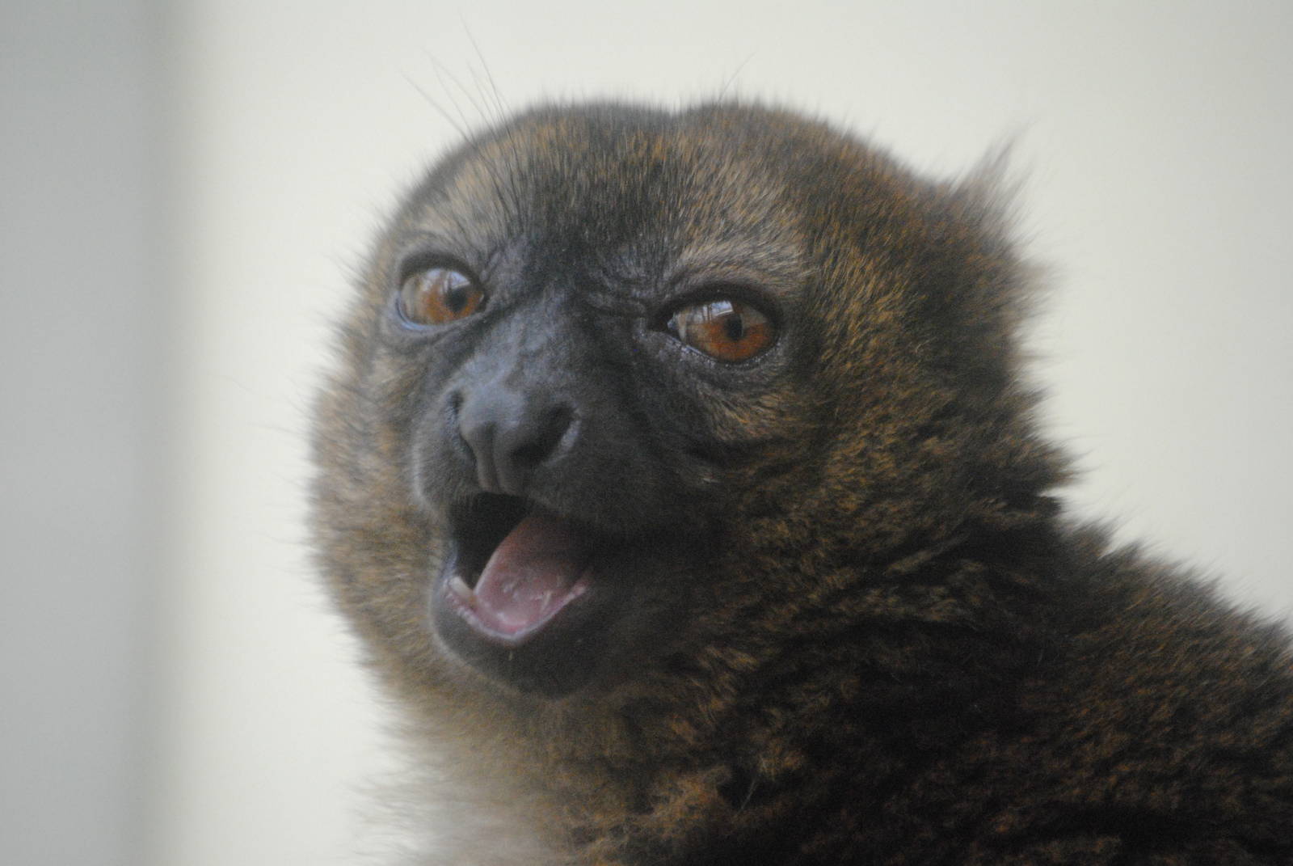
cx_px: 646
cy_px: 433
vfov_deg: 4.6
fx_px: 10788
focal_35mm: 300
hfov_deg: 6.9
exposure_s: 1/500
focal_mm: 200
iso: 1600
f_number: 5.6
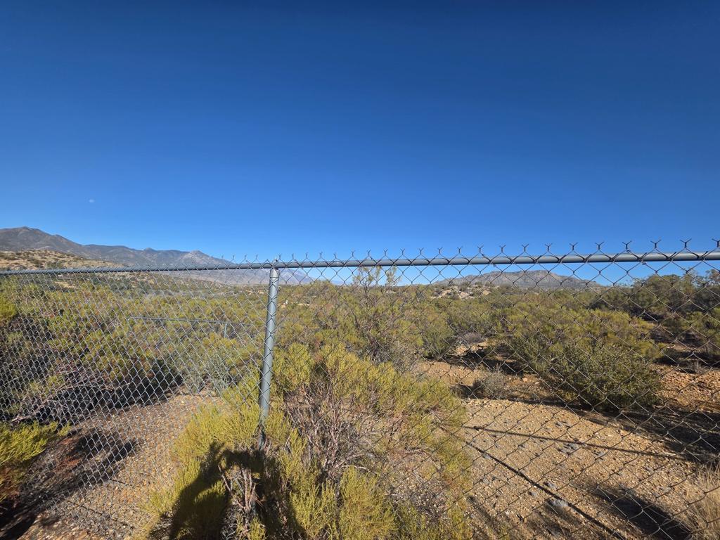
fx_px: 270
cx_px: 360
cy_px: 270
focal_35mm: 13
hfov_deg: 106.2
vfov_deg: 89.9
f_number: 1.9
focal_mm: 2.2
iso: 40
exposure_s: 1/2169
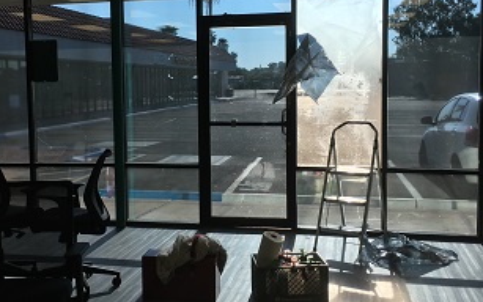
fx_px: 606
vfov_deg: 28.0
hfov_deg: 43.4
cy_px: 125
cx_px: 206
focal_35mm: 46
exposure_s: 1/1115
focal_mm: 4.15
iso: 25
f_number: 2.2
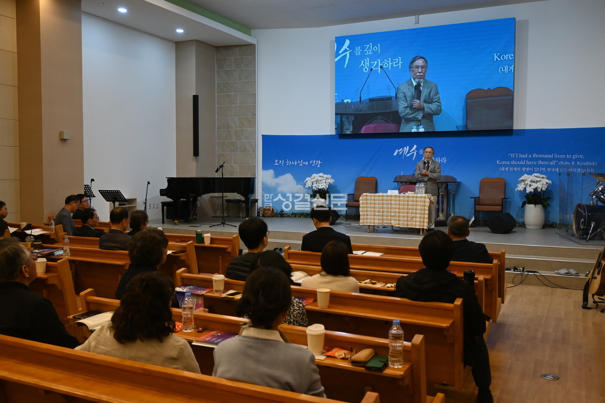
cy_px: 202
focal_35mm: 33
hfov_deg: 57.2
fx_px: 554
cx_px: 302
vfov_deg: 40.0
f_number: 4
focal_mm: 22
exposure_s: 1/125
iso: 640
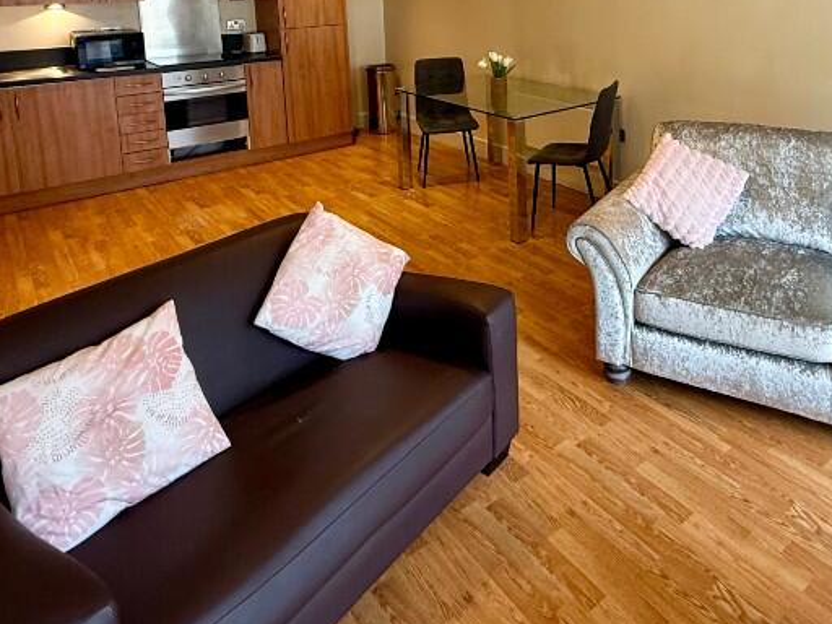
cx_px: 559
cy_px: 58
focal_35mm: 28
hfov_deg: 61.8
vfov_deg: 45.0
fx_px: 673
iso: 200
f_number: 2.2
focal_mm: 2.22
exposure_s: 1/50
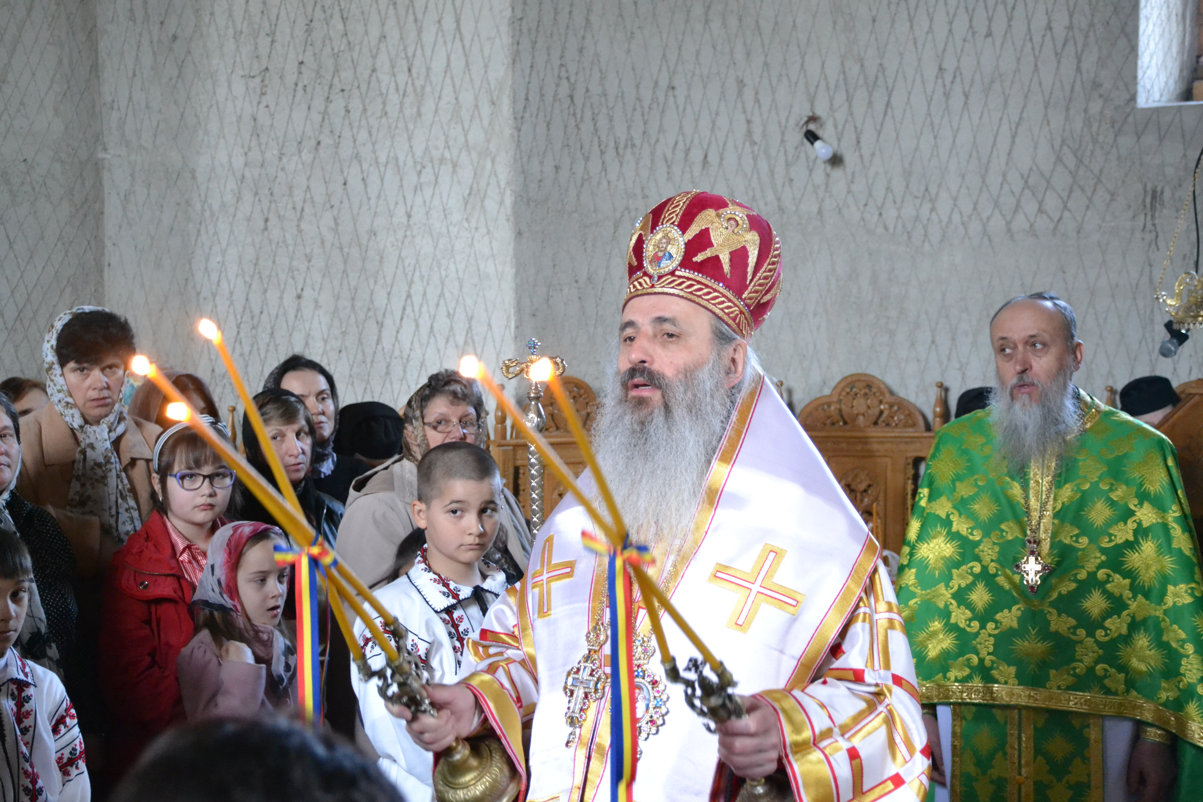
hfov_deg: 29.9
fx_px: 2255
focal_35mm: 68
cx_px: 602
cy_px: 401
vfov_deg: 20.2
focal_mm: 45
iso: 3200
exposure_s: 1/40
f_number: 5
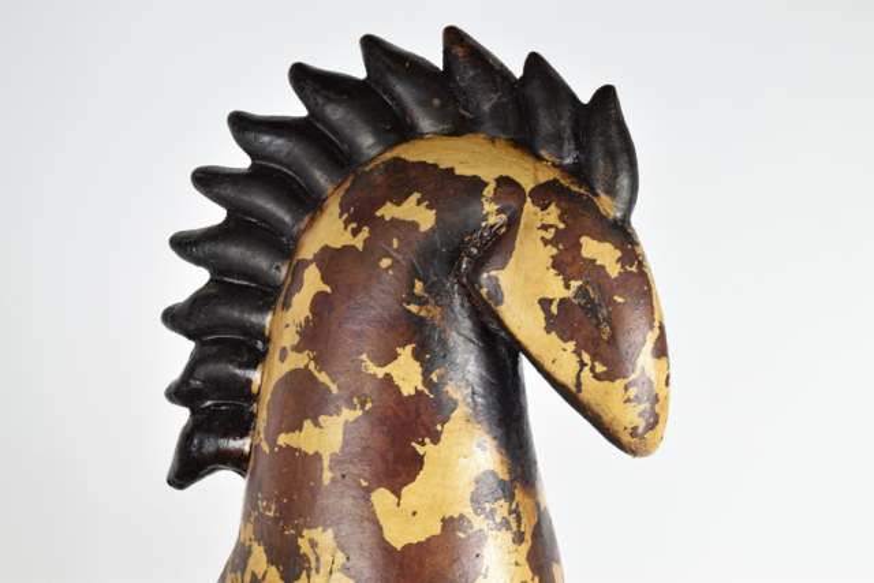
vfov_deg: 16.6
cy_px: 292
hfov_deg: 24.6
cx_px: 437
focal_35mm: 82
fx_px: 2003
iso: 800
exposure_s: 1/125
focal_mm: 55
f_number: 8
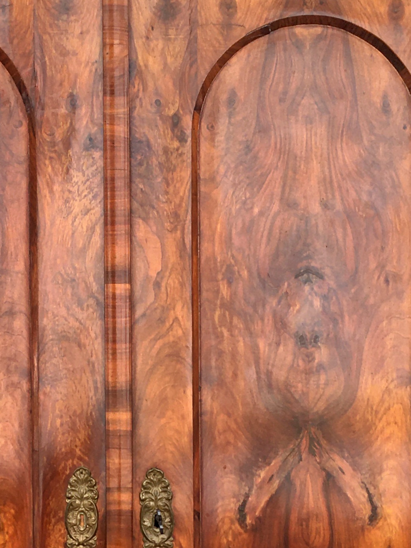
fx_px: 459
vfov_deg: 61.7
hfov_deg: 48.2
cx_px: 206
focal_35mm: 29
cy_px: 274
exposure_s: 1/523
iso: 25
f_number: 2.2
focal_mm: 4.15
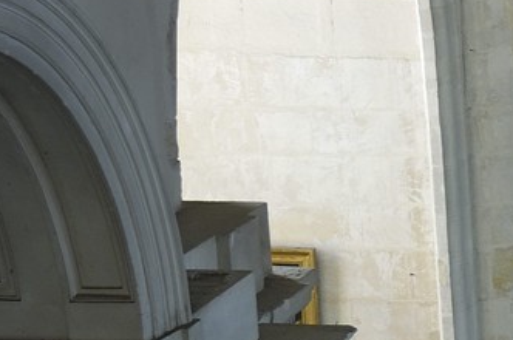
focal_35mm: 159
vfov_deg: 8.6
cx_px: 1227
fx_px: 2261
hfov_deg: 11.0
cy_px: 133
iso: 100
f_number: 8
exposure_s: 1.8
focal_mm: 22
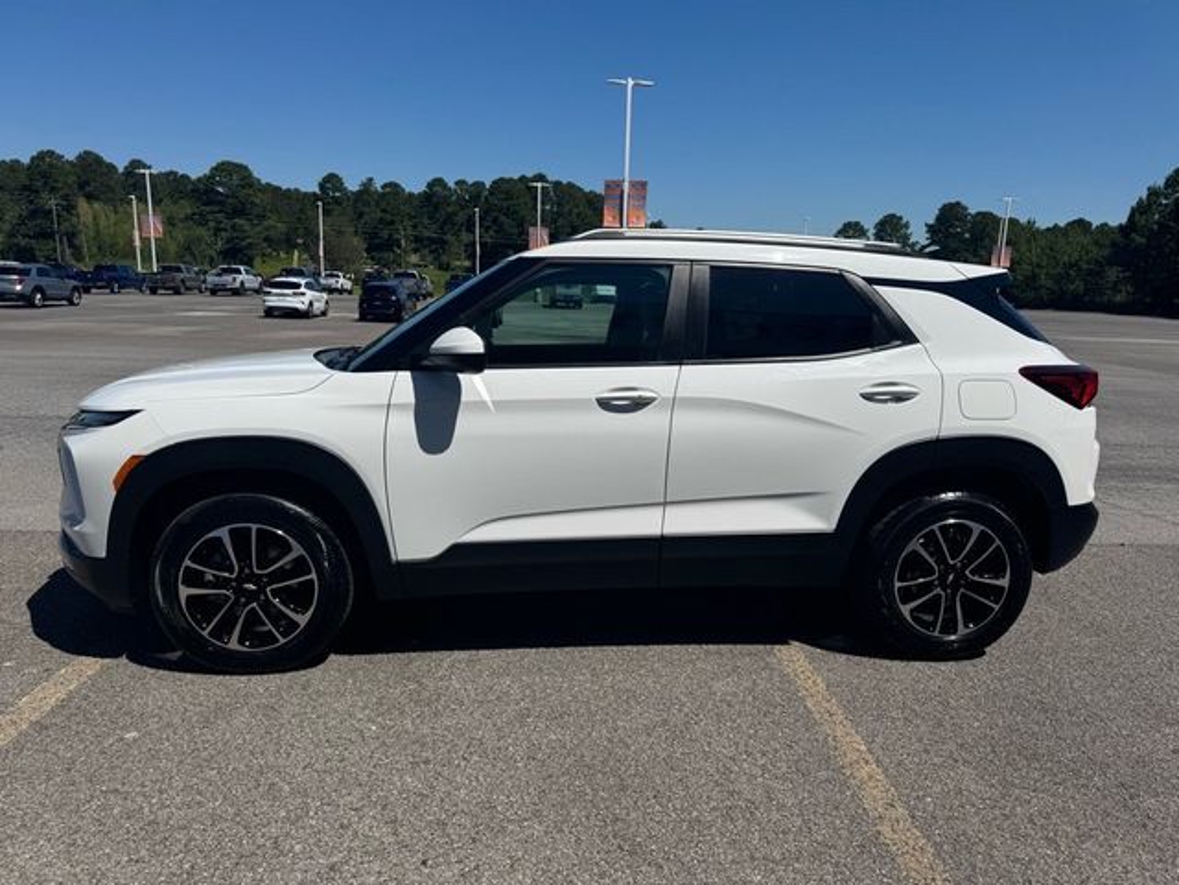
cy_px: 442
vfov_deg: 56.8
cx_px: 590
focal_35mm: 24
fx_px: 817
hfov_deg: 71.6
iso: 80
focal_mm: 6.76
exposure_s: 1/9009
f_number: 1.78
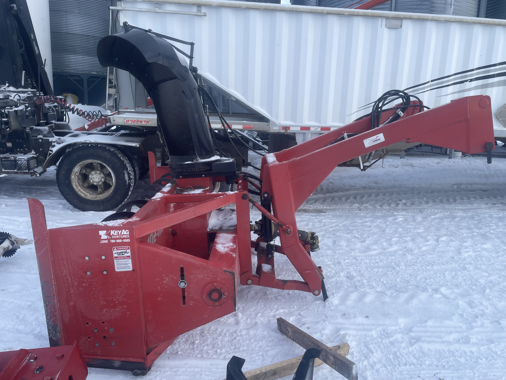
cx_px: 253
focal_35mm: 26
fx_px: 380
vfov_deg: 53.1
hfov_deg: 67.3
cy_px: 190
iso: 32
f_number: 1.6
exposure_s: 1/380
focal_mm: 4.2
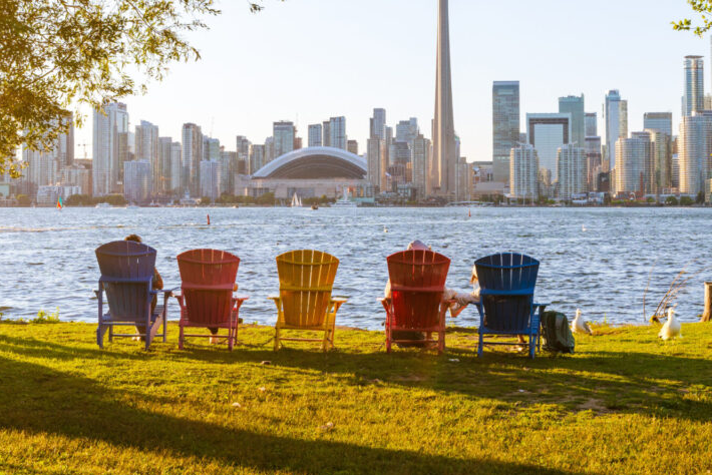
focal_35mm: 75
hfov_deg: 27.0
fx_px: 1484
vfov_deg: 18.1
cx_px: 319
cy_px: 142
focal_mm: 35
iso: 100
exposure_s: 1/125
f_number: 9
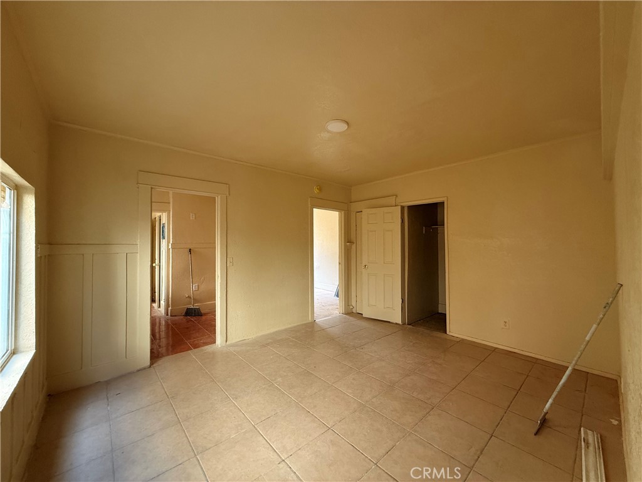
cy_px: 241
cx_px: 321
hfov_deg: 102.1
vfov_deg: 85.7
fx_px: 260
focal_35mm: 14
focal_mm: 2.22
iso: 250
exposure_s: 1/99
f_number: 2.2
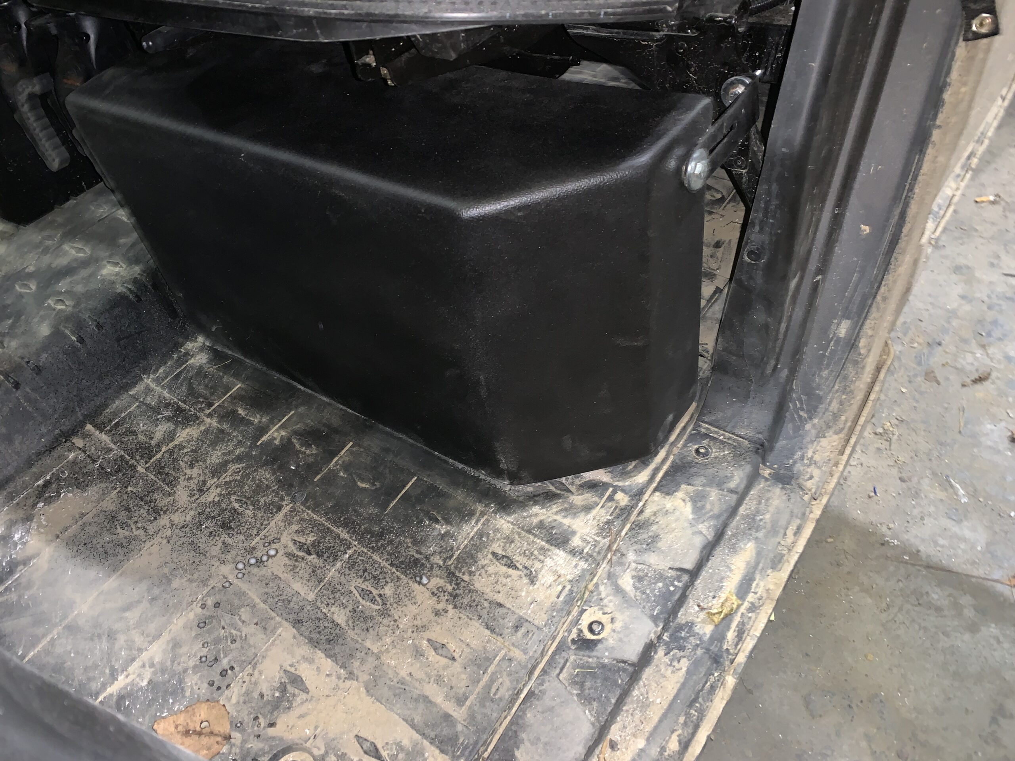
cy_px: 380
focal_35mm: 26
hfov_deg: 67.3
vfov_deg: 53.1
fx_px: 762
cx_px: 508
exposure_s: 1/4
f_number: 1.8
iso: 100
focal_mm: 4.25
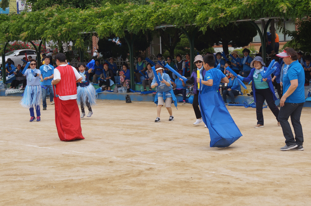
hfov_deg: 27.0
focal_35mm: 75
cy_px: 103
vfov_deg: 18.1
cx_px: 156
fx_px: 647
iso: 100
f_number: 7.1
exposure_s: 1/250
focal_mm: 50
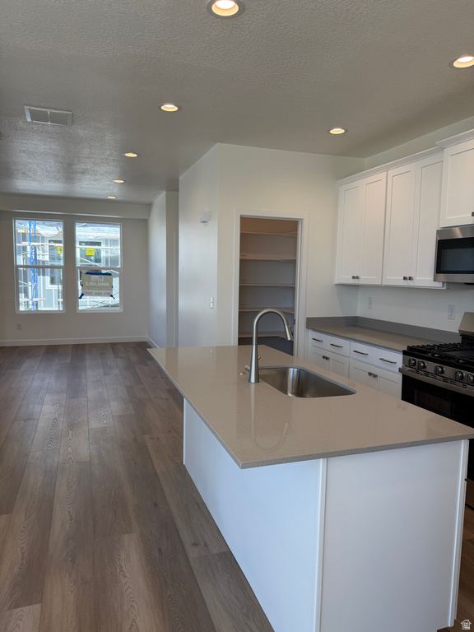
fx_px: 438
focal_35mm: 24
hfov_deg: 56.8
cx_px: 237
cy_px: 316
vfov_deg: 71.6
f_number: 1.78
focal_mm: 6.76
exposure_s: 1/476
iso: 100
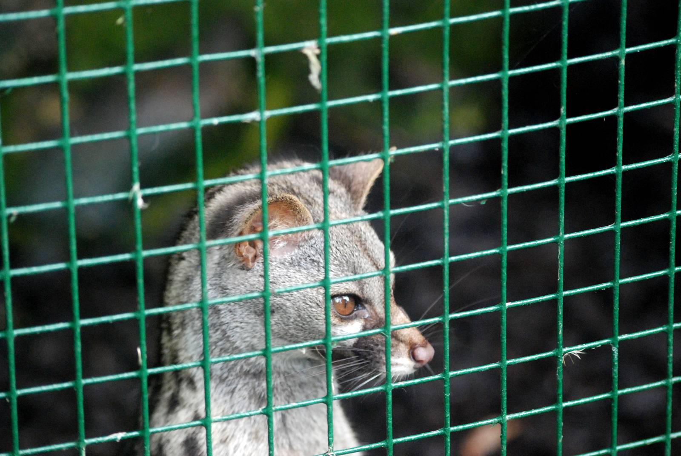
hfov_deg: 13.7
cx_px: 340
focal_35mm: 150
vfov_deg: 9.2
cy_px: 228
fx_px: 2841
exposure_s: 1/250
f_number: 4.2
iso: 1600
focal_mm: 100
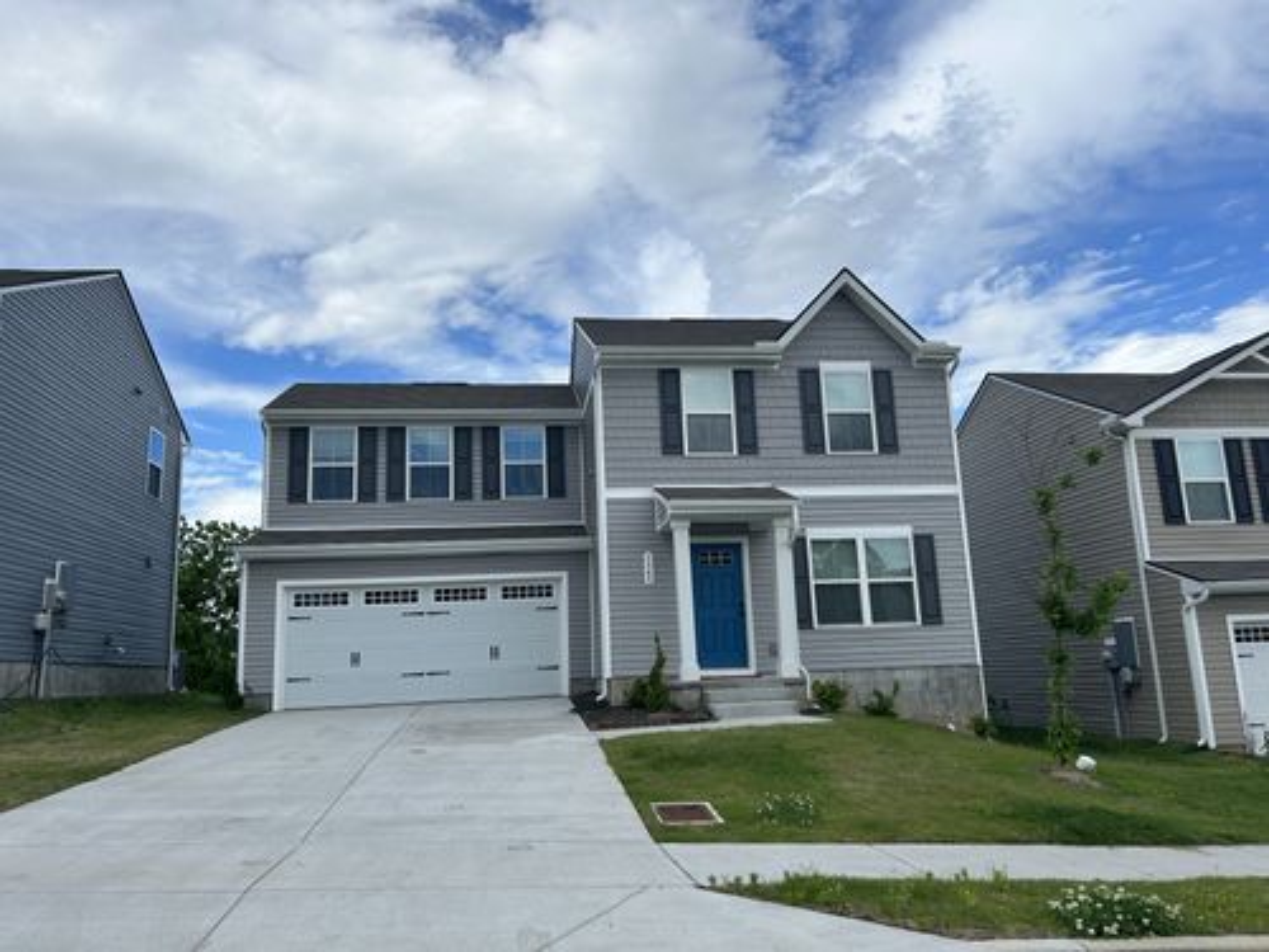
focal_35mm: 26
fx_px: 953
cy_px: 476
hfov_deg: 67.3
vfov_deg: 53.1
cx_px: 634
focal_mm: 5.7
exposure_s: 1/4630
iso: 50
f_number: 1.5
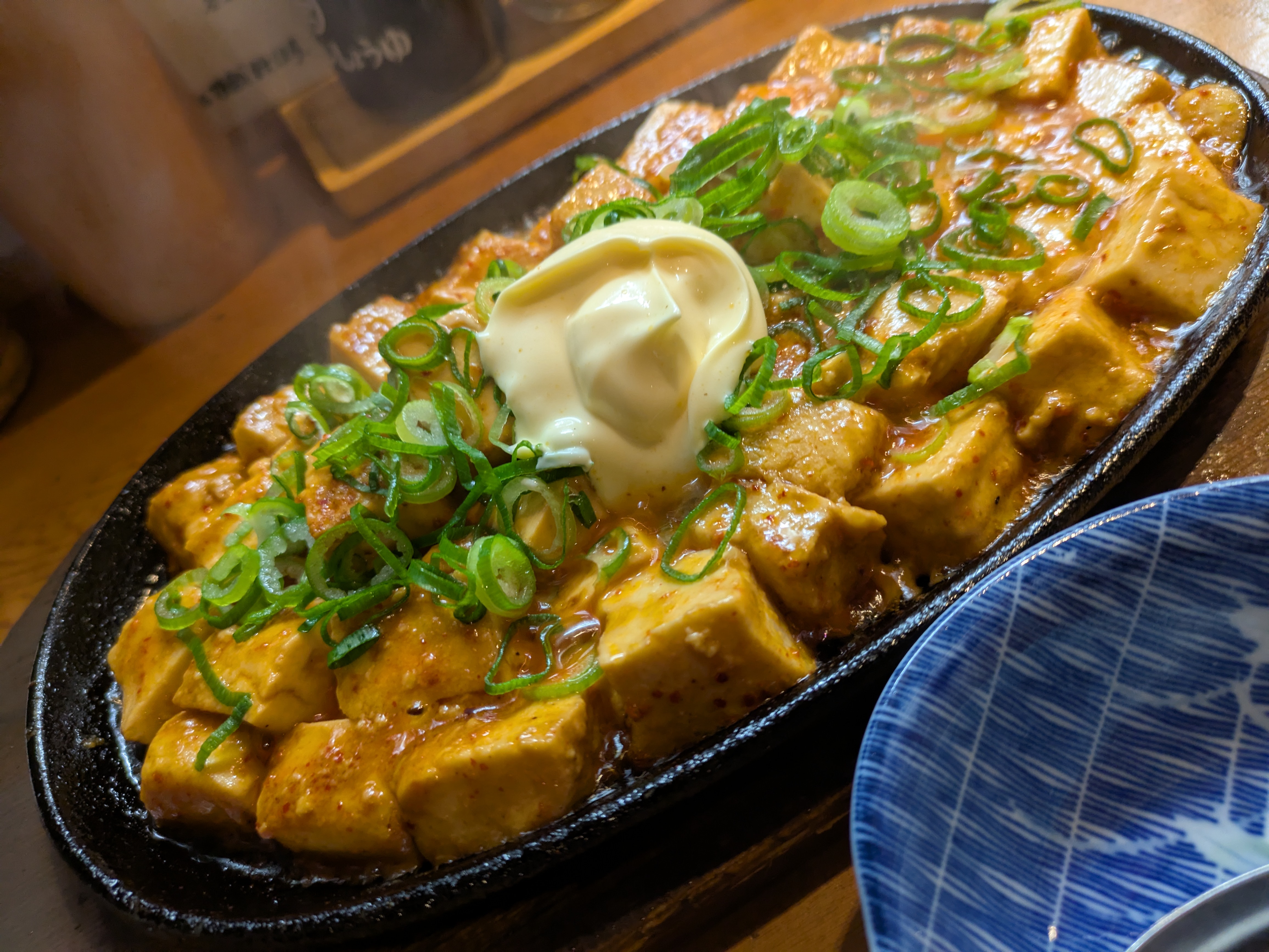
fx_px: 917
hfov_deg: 69.4
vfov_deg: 54.9
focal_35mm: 25
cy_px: 476
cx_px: 634
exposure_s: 1/40
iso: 234
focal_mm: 5.43
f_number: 1.89
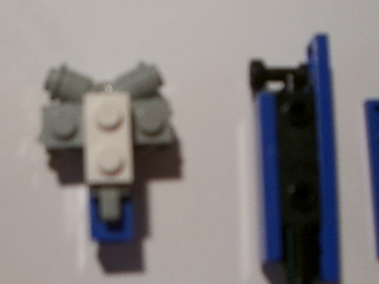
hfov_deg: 24.6
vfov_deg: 18.5
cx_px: 121
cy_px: 217
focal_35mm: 79
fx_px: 865
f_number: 2.6
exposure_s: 1/40
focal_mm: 5.8
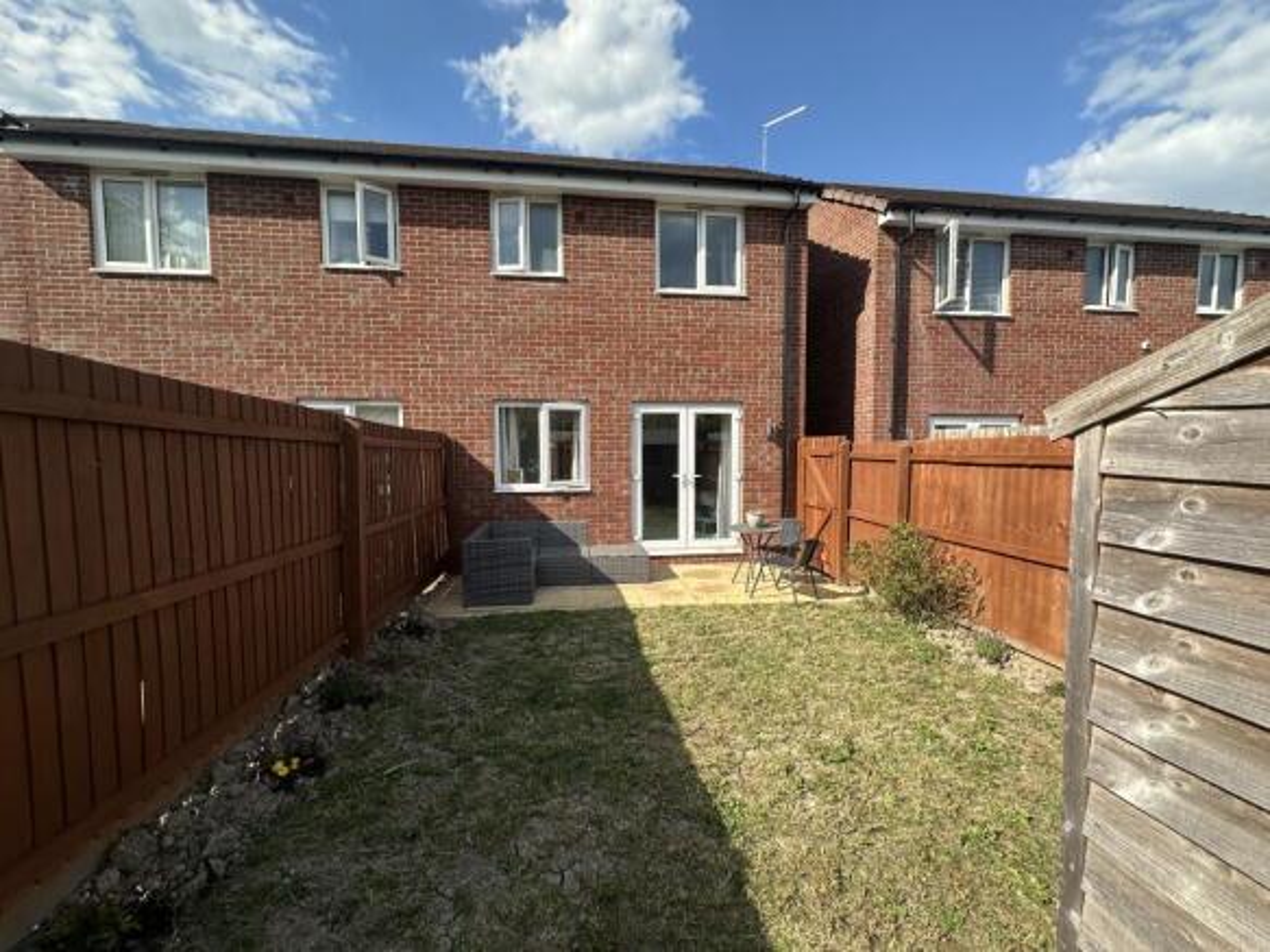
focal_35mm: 14
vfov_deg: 85.7
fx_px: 514
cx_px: 635
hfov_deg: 102.1
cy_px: 476
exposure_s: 1/1125
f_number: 2.2
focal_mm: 2.22
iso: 40
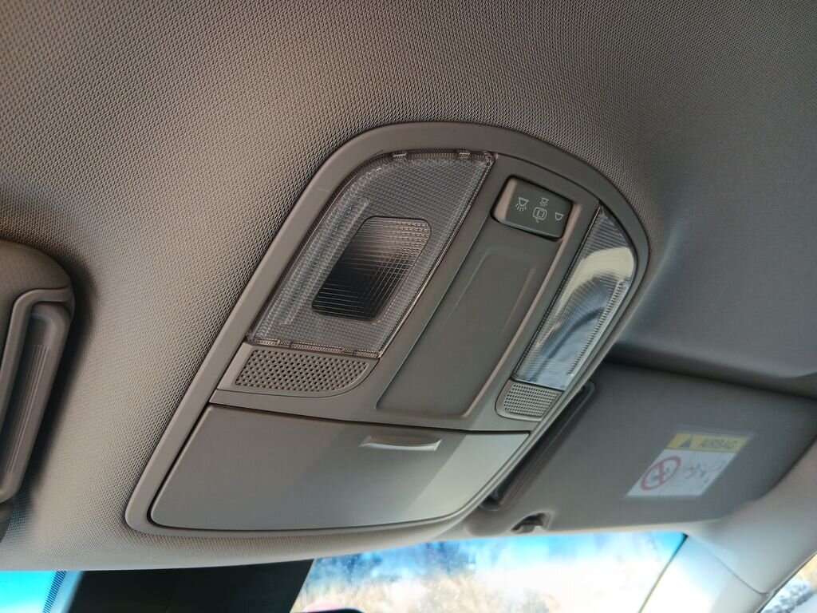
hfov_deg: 67.3
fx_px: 614
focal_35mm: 26
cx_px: 408
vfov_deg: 53.1
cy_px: 306
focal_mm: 3.98
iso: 125
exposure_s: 1/50
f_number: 1.8
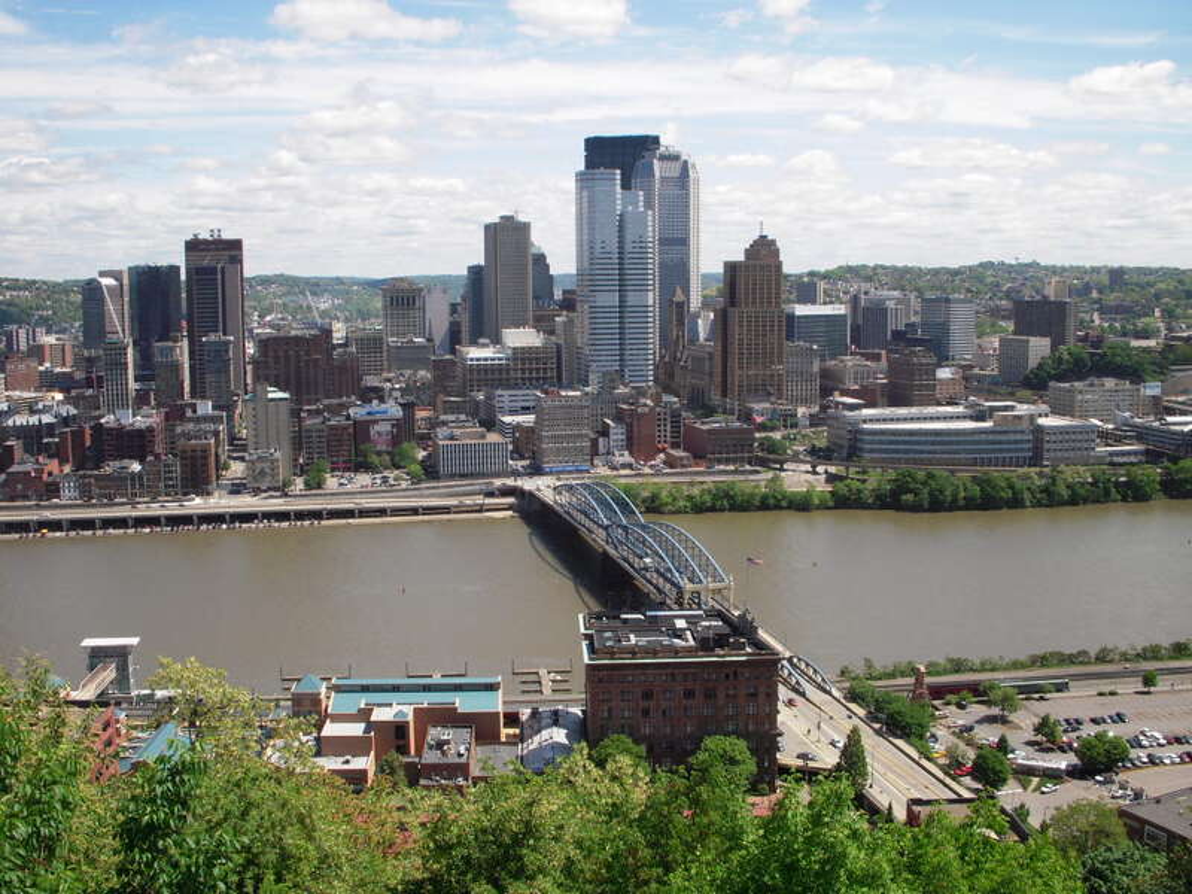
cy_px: 447
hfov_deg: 49.0
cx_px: 596
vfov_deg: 37.7
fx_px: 1309
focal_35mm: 38
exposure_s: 1/250
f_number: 6.6
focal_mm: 6.3
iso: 100
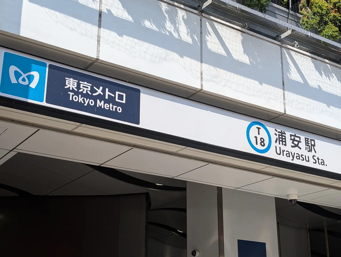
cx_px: 170
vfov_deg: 29.8
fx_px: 483
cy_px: 128
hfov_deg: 38.9
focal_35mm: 49
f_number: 1.68
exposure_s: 1/829
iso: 24
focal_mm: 6.9
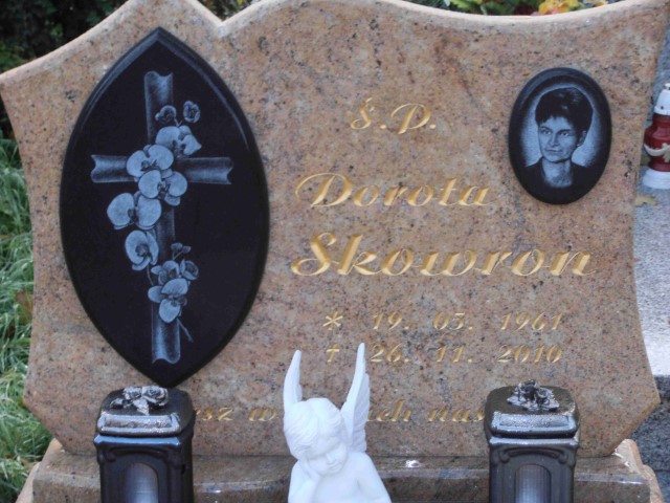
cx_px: 335
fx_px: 2148
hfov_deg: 17.7
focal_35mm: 111
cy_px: 252
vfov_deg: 13.3
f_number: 5.5
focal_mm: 19.64
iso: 125
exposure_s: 1/80
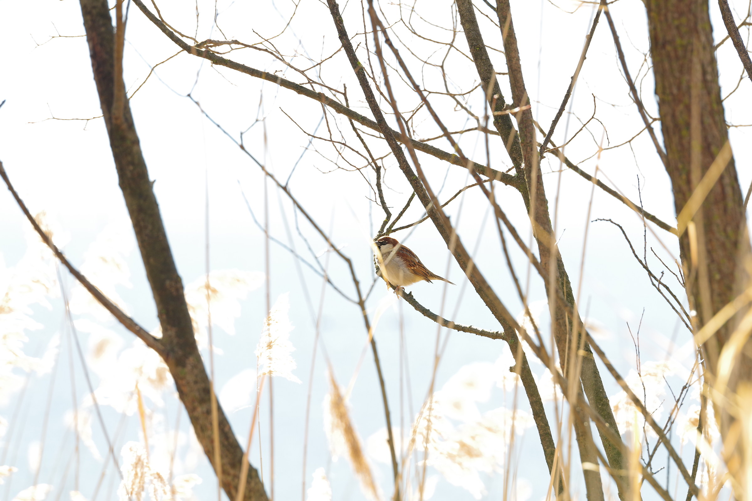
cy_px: 250
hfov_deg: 6.9
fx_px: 6266
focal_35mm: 300
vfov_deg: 4.6
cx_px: 376
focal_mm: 200
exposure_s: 1/125
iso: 200
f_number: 6.3
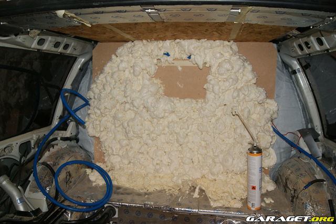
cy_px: 112
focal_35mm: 27
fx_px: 252
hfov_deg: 67.4
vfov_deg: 48.0
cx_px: 168
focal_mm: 18
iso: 400
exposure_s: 1/60
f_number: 5.6
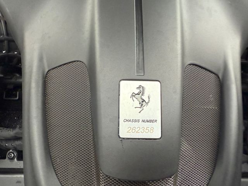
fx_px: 172
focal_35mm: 24
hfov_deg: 71.6
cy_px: 93
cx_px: 124
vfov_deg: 56.8
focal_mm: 2.22
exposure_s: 1/99
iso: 320
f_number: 2.2
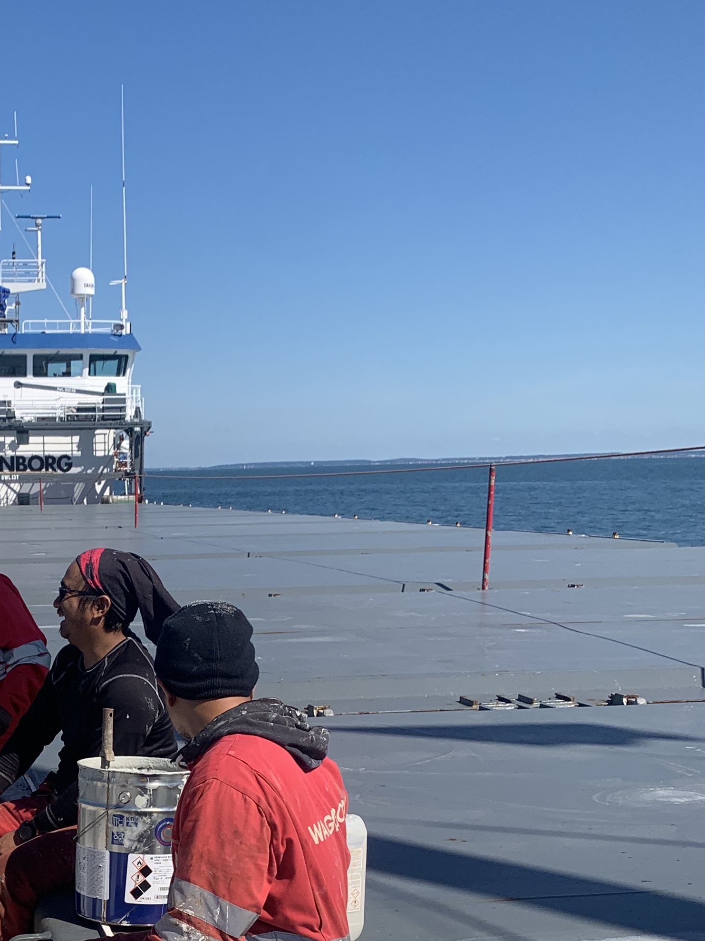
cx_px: 30
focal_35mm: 53
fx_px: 1440
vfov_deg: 34.2
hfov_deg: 26.3
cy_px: 849
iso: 25
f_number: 1.8
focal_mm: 4.25
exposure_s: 1/3788
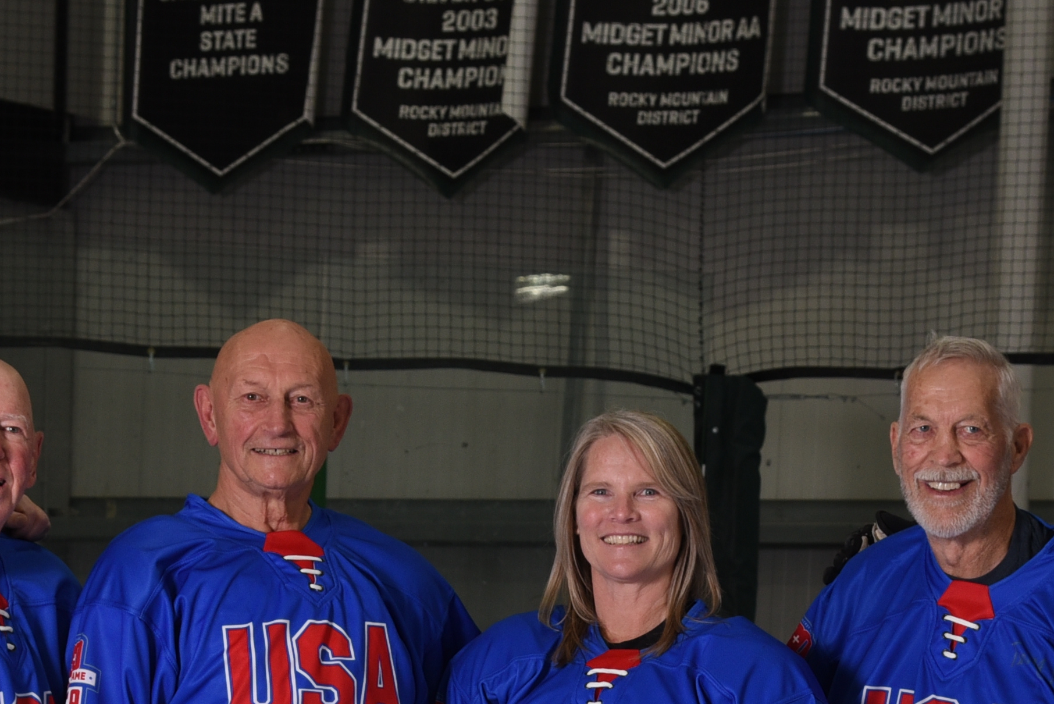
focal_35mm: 166
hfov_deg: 12.4
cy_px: 1015
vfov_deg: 8.1
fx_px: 4862
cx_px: 512
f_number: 7.1
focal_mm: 50
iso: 400
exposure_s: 1/125
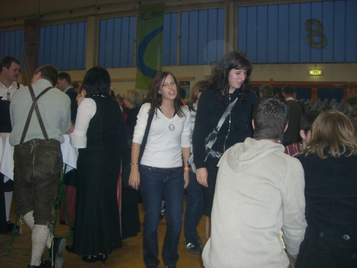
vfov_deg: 37.7
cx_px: 178
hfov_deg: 49.0
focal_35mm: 38
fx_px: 392
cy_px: 134
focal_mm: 6.2
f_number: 2.7
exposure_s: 1/60
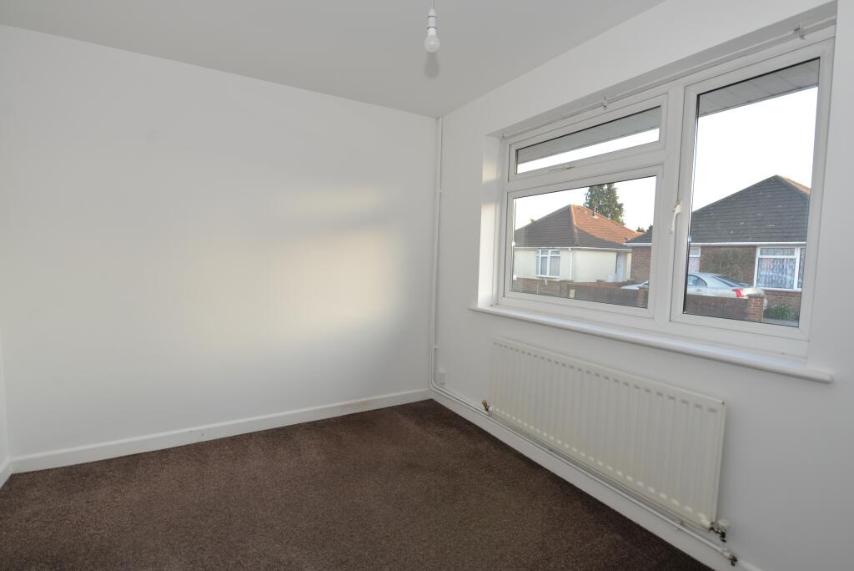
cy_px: 286
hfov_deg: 93.2
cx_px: 427
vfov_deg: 70.5
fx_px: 403
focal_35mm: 17
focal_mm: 17
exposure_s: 1/80
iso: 200
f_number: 4.5
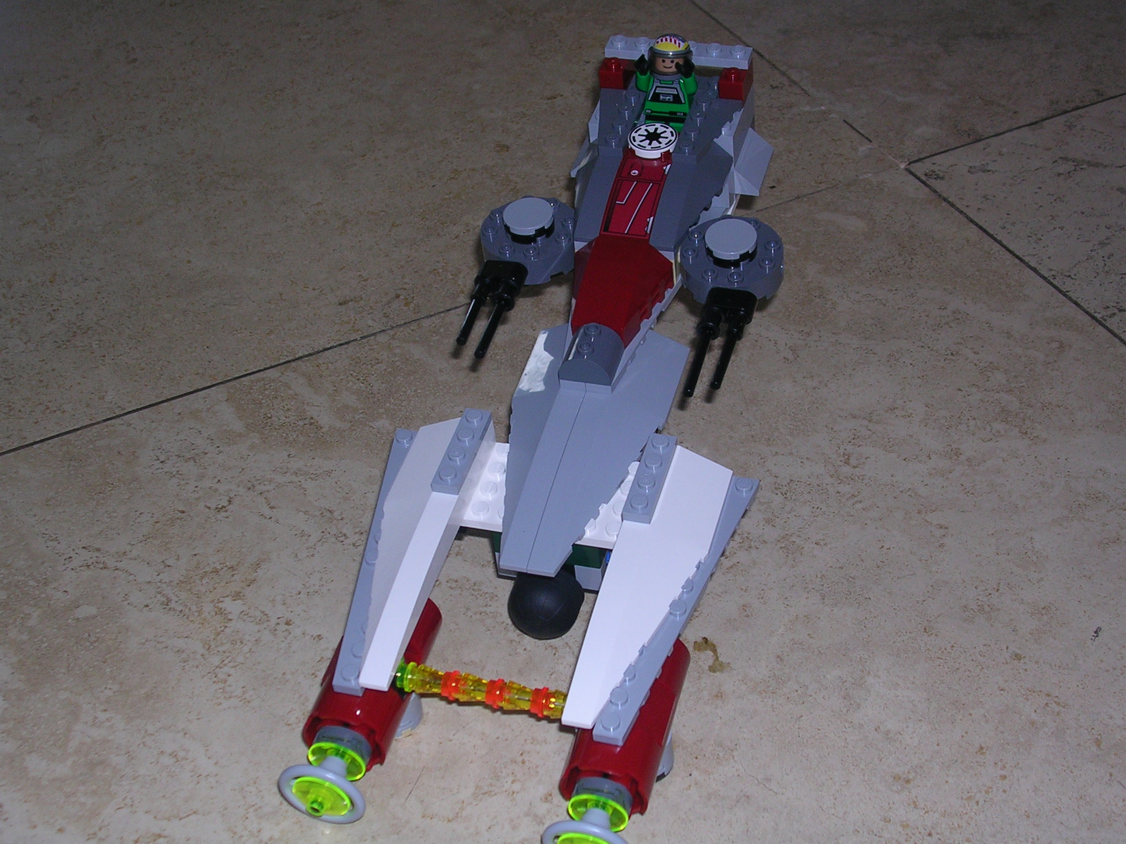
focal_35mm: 60
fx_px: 1952
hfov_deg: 32.2
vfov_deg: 24.4
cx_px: 563
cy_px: 422
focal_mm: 9.1
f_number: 3.4
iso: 50
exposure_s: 1/60.1
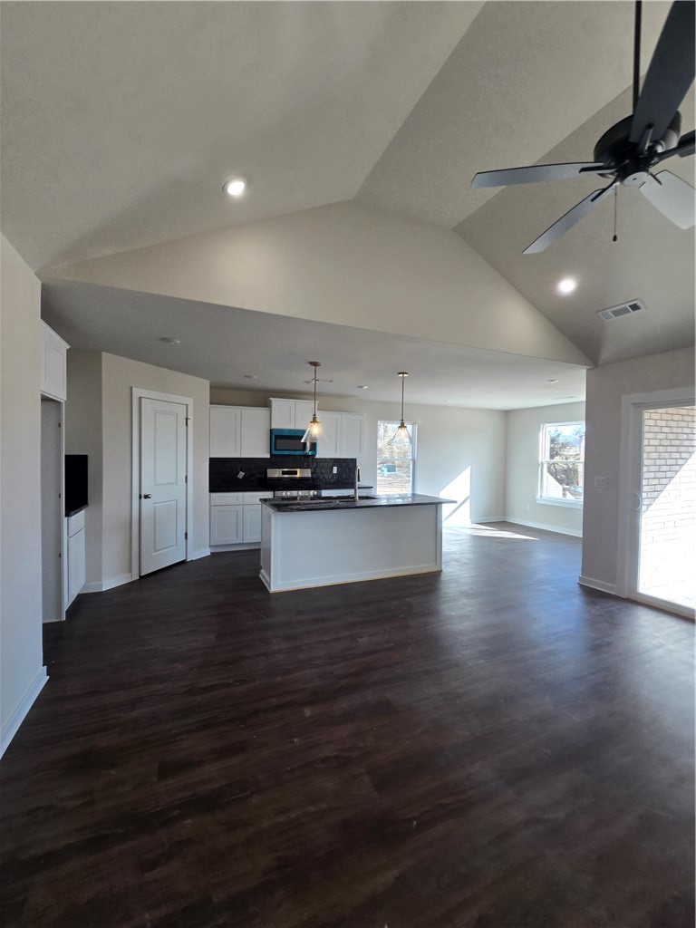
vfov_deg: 106.2
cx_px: 348
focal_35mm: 13
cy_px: 464
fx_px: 349
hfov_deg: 89.9
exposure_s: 1/123
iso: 50
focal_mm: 2.2
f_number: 2.2
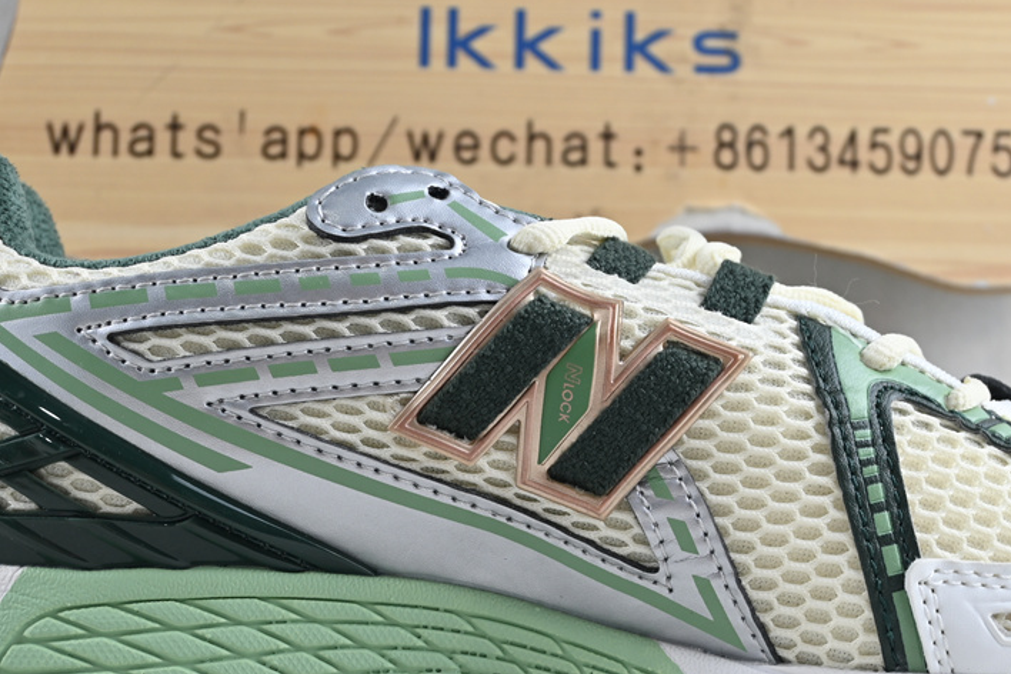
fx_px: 2355
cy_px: 460
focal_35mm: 84
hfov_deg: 24.2
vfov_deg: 16.2
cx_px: 605
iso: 100
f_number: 5
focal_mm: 33
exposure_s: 1/30
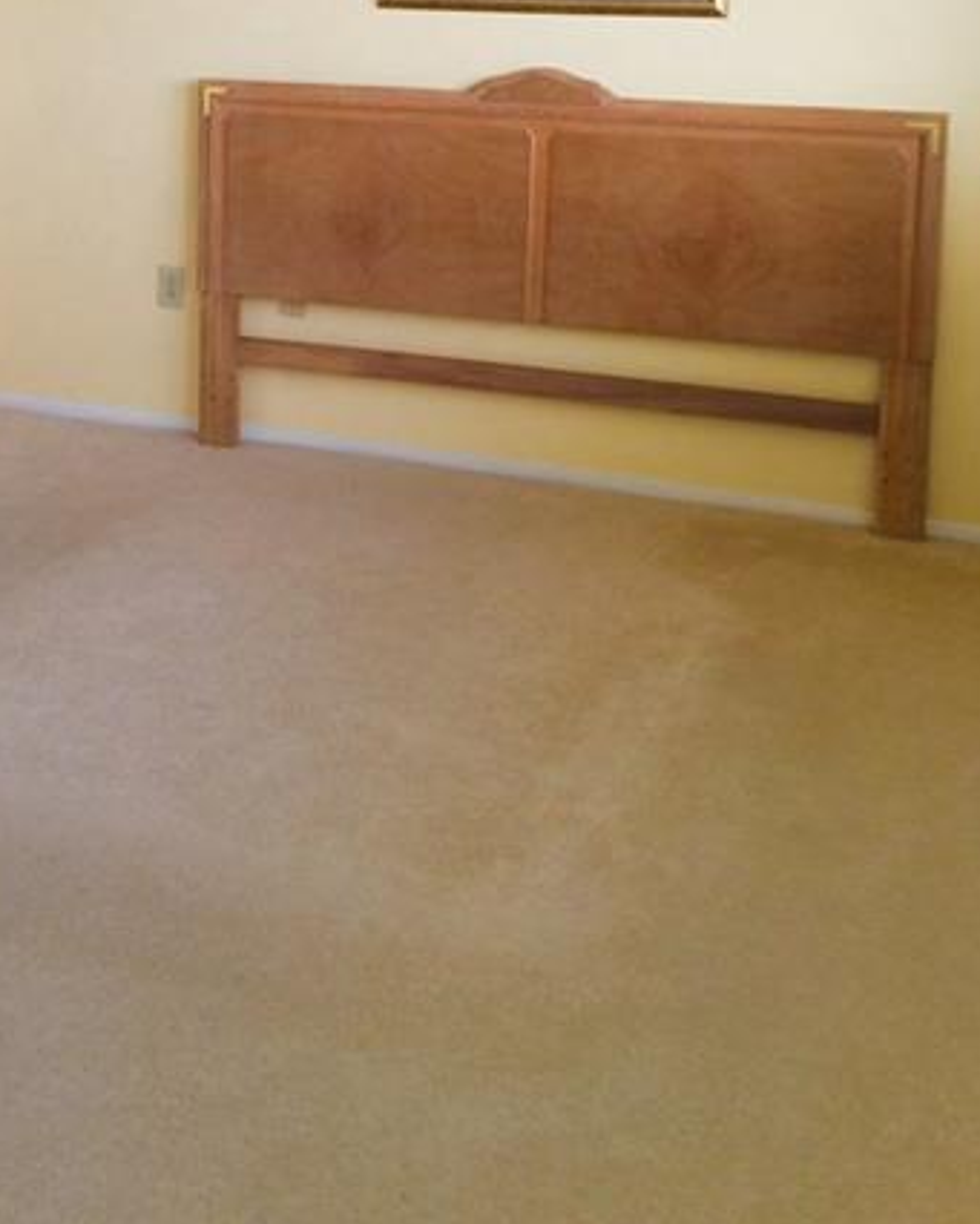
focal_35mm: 51
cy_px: 175
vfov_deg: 35.0
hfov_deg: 29.4
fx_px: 1848
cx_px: 290
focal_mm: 4.15
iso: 40
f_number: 2.2
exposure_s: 1/30
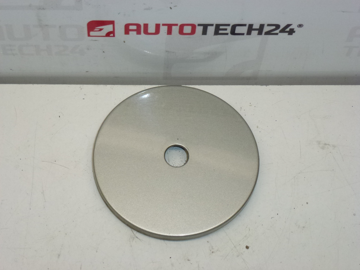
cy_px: 135
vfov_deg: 20.7
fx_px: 738
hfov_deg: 27.4
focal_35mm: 71
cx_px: 180
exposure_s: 1/250
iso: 400
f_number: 4.7
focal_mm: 12.7
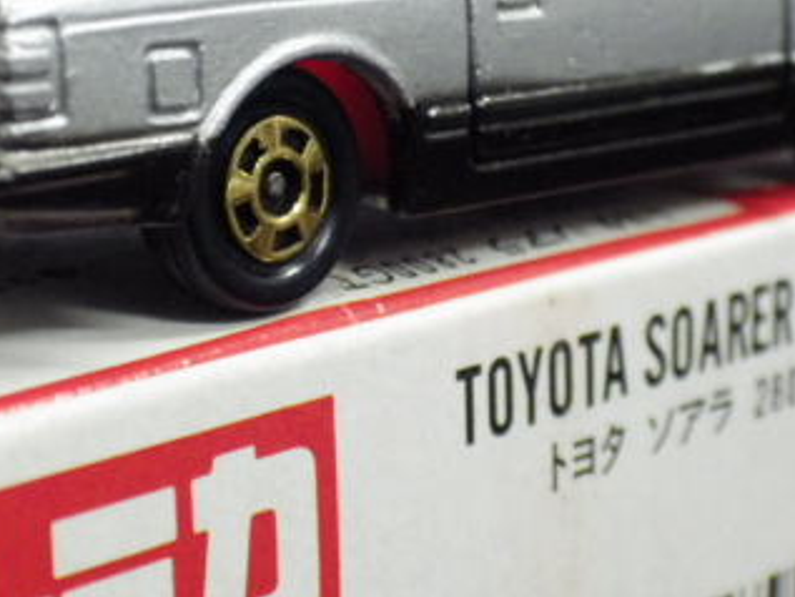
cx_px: 296
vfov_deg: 12.4
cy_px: 118
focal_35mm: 119
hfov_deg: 16.5
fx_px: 2734
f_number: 4
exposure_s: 1/40
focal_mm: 10.7
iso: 800
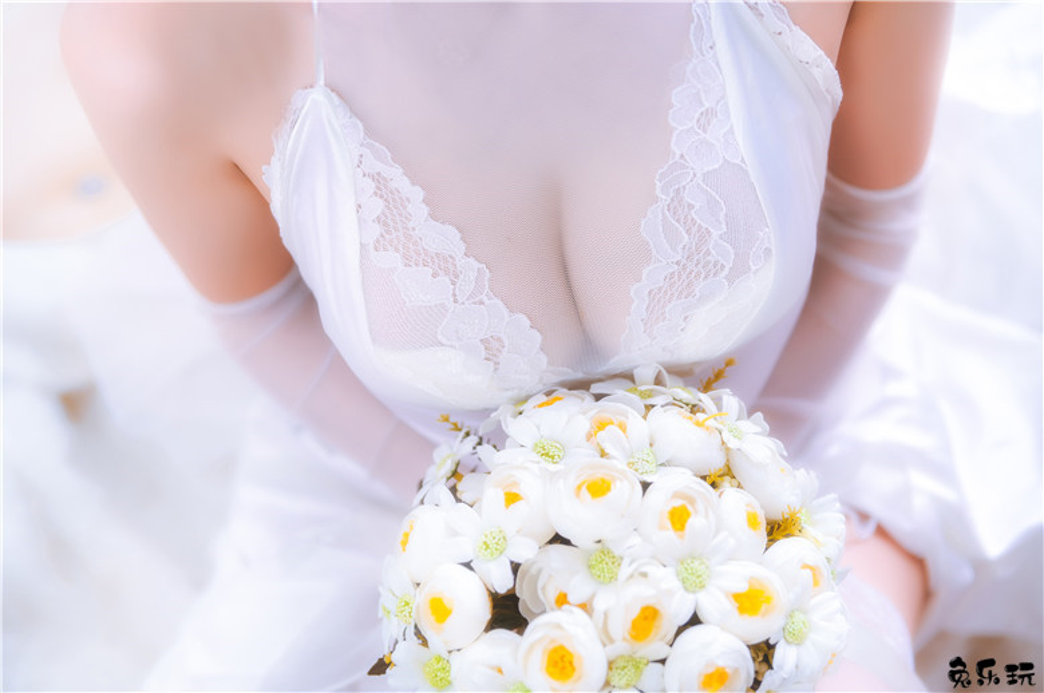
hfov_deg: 31.0
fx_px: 1883
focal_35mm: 65
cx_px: 522
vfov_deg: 20.9
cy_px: 346
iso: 400
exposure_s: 1/125
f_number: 2.8
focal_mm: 65
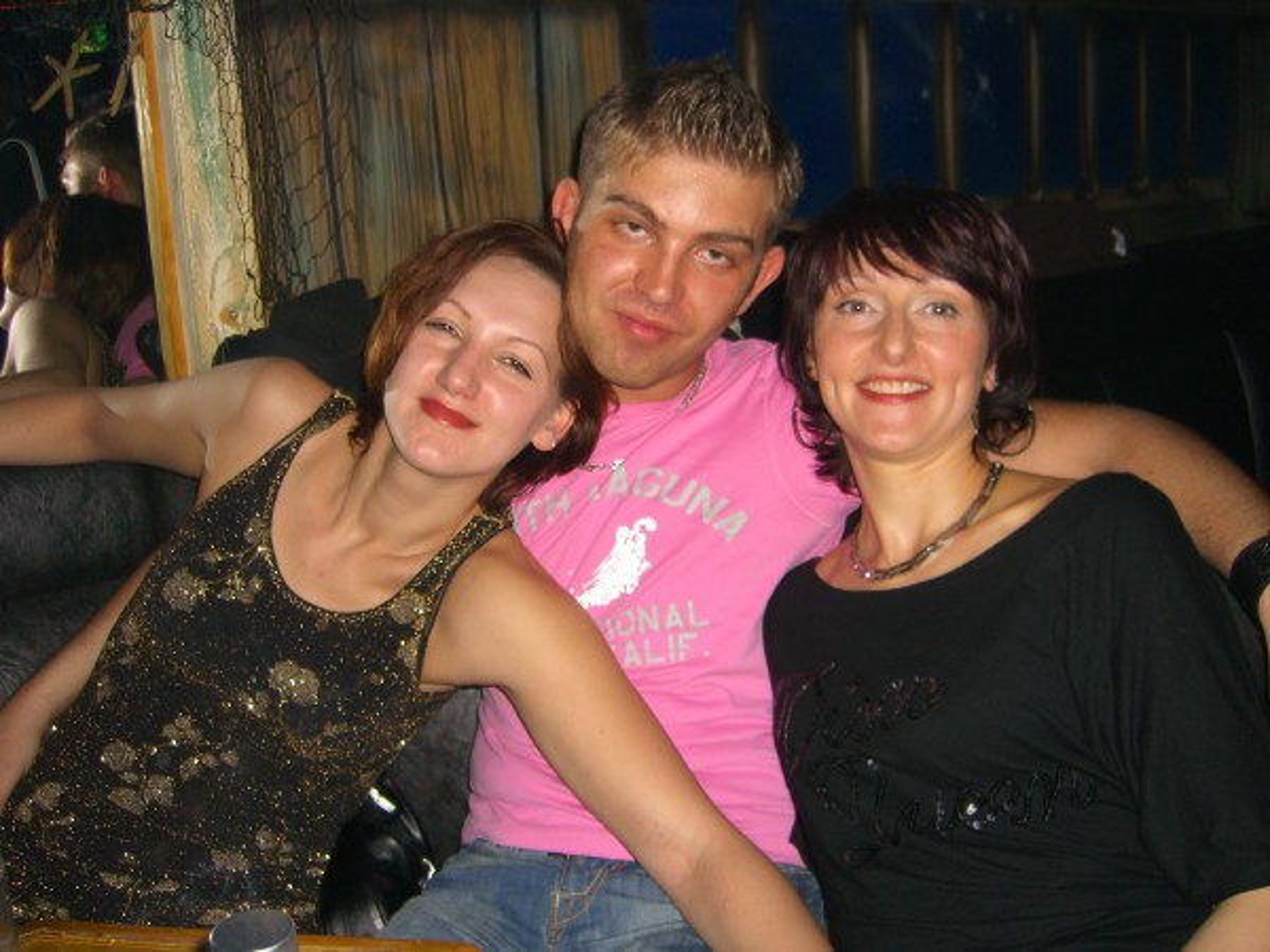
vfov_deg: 37.7
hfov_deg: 49.0
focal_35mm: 38
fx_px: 1394
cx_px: 635
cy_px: 476
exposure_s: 1/60
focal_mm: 7.9
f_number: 2.8
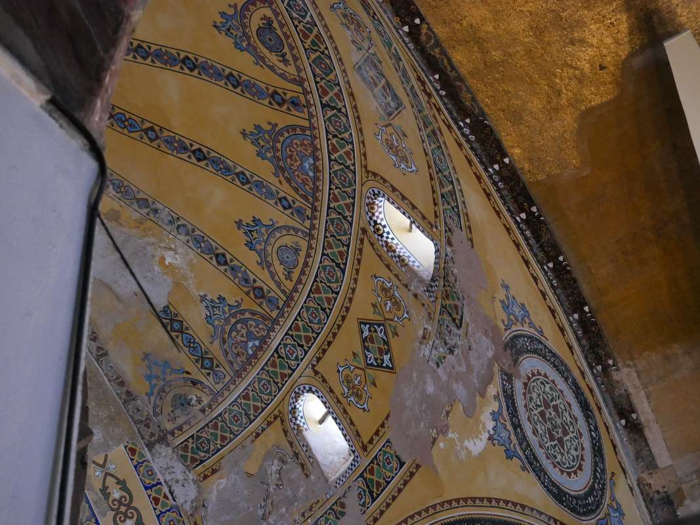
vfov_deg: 24.4
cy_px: 262
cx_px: 350
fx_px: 1214
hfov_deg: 32.2
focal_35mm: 60
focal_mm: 30
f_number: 4.9
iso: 3200
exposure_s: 1/40
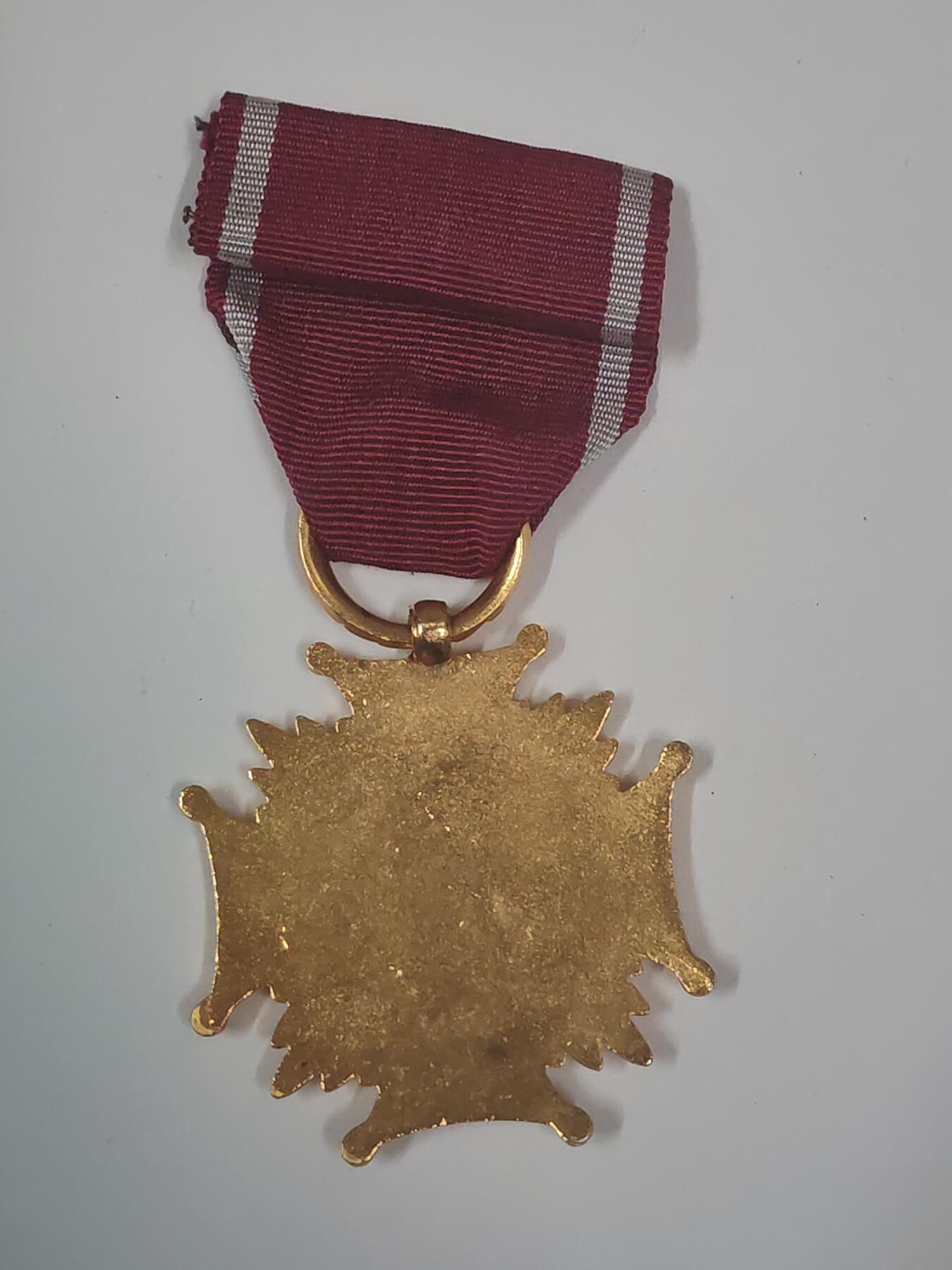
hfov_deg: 21.6
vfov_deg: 28.6
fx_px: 2493
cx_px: 476
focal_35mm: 68
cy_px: 635
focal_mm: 5.52
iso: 640
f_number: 1.95
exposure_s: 1/50
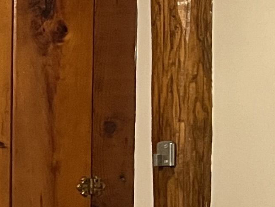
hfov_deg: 9.6
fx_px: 1287
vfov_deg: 9.1
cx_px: -539
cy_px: 246
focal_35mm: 162
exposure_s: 1/60
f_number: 1.6
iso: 400
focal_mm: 5.1
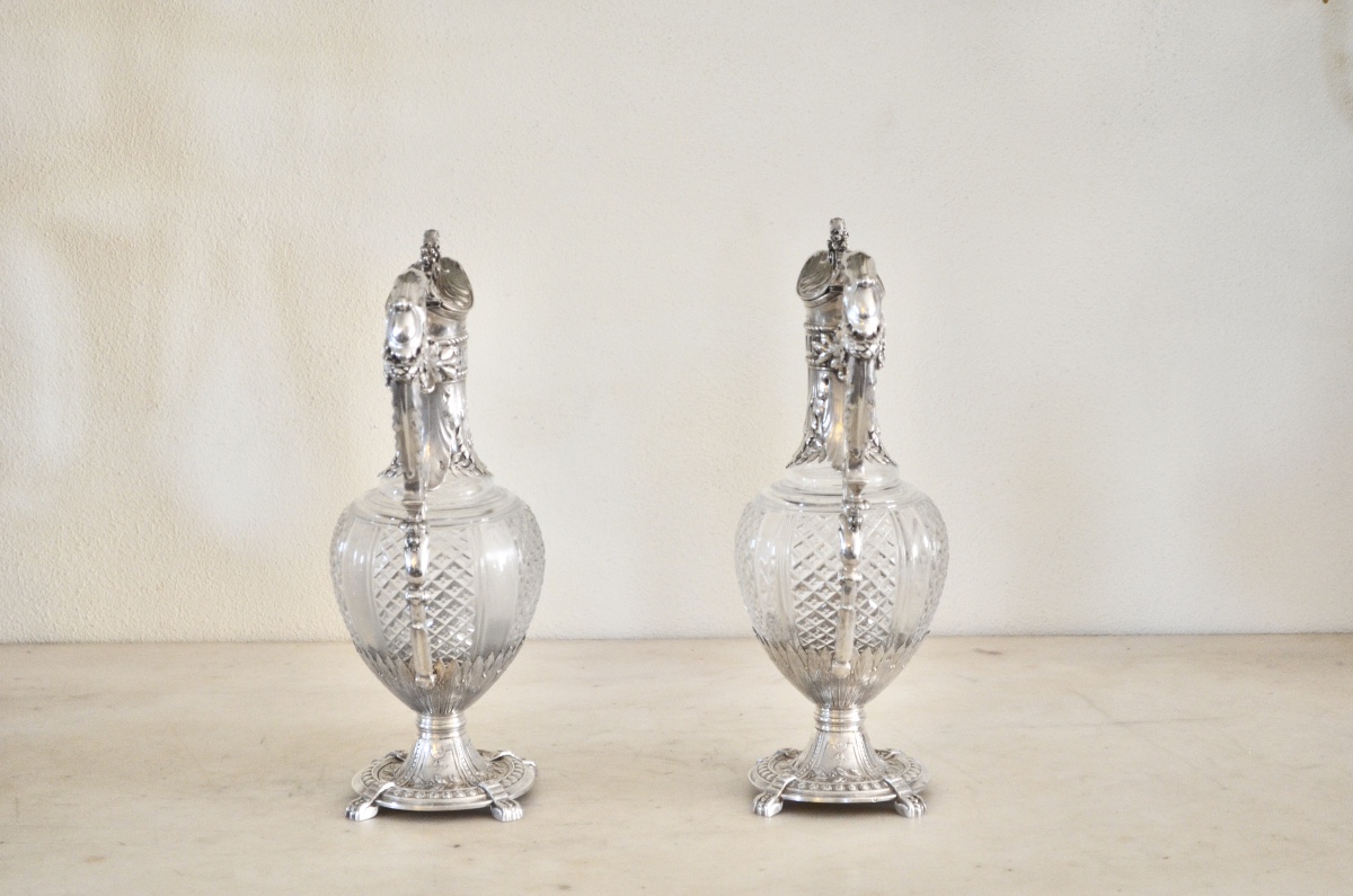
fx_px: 2813
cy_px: 448
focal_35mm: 75
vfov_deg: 18.1
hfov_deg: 27.0
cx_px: 676
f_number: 5.6
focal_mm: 50
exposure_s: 1/30
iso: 1100
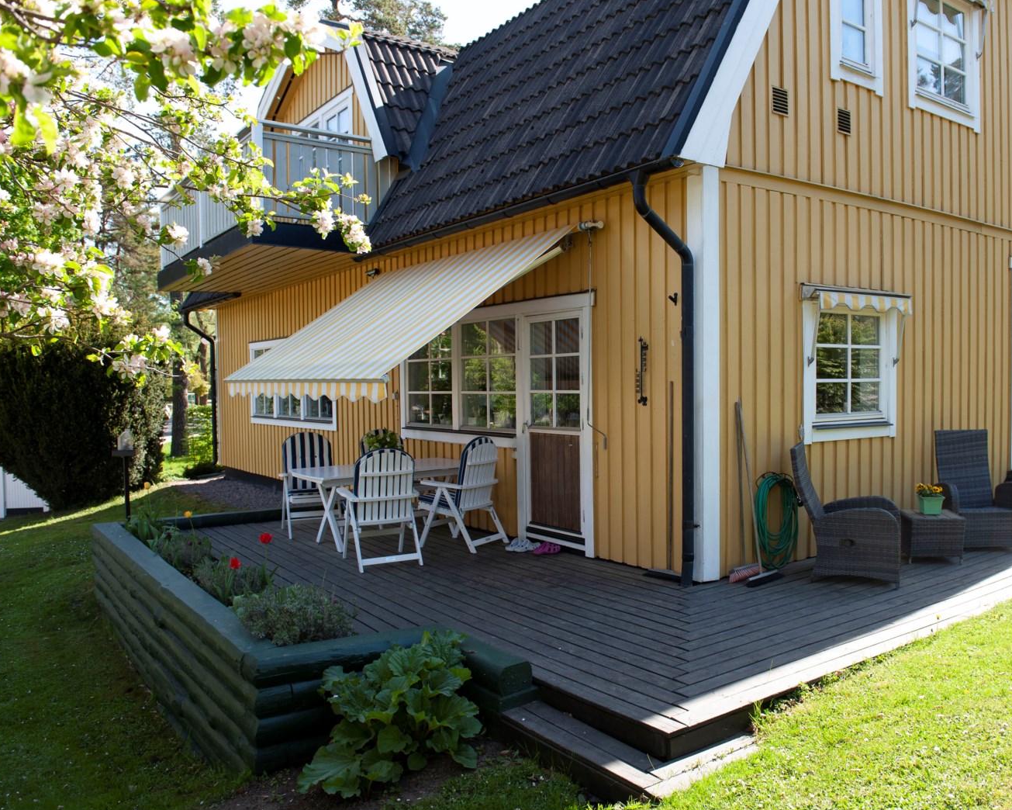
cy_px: 405
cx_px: 594
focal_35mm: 28
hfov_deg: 61.8
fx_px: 839
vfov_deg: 51.5
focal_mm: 24
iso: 200
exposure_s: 1/160
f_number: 5.6
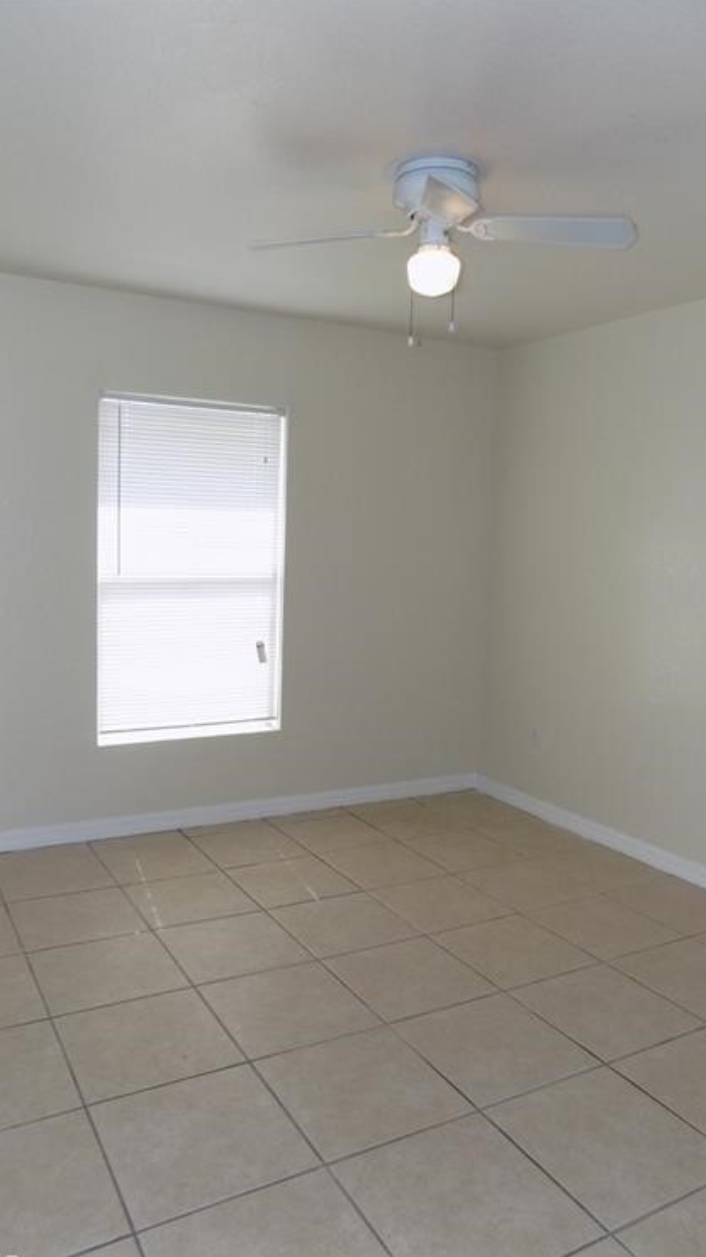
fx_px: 866
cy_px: 645
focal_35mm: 26
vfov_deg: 71.9
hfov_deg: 44.4
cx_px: 351
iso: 80
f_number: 3.1
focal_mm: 4
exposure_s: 1/60
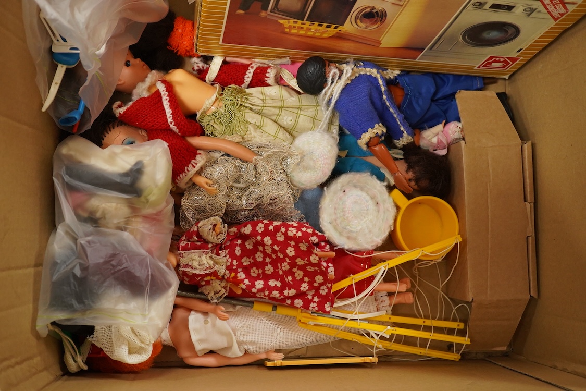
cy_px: 196
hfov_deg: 43.6
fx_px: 732
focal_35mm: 45
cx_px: 293
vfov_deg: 29.9
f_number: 7.1
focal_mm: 30
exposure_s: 1/100
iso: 2000
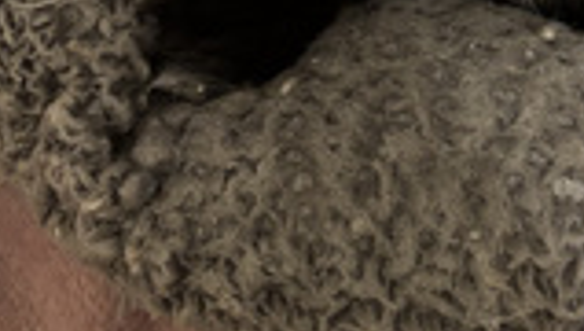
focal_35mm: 89
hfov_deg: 22.9
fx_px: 1380
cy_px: -235
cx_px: 590
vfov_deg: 12.6
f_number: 1.6
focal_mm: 5.96
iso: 800
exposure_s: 1/25
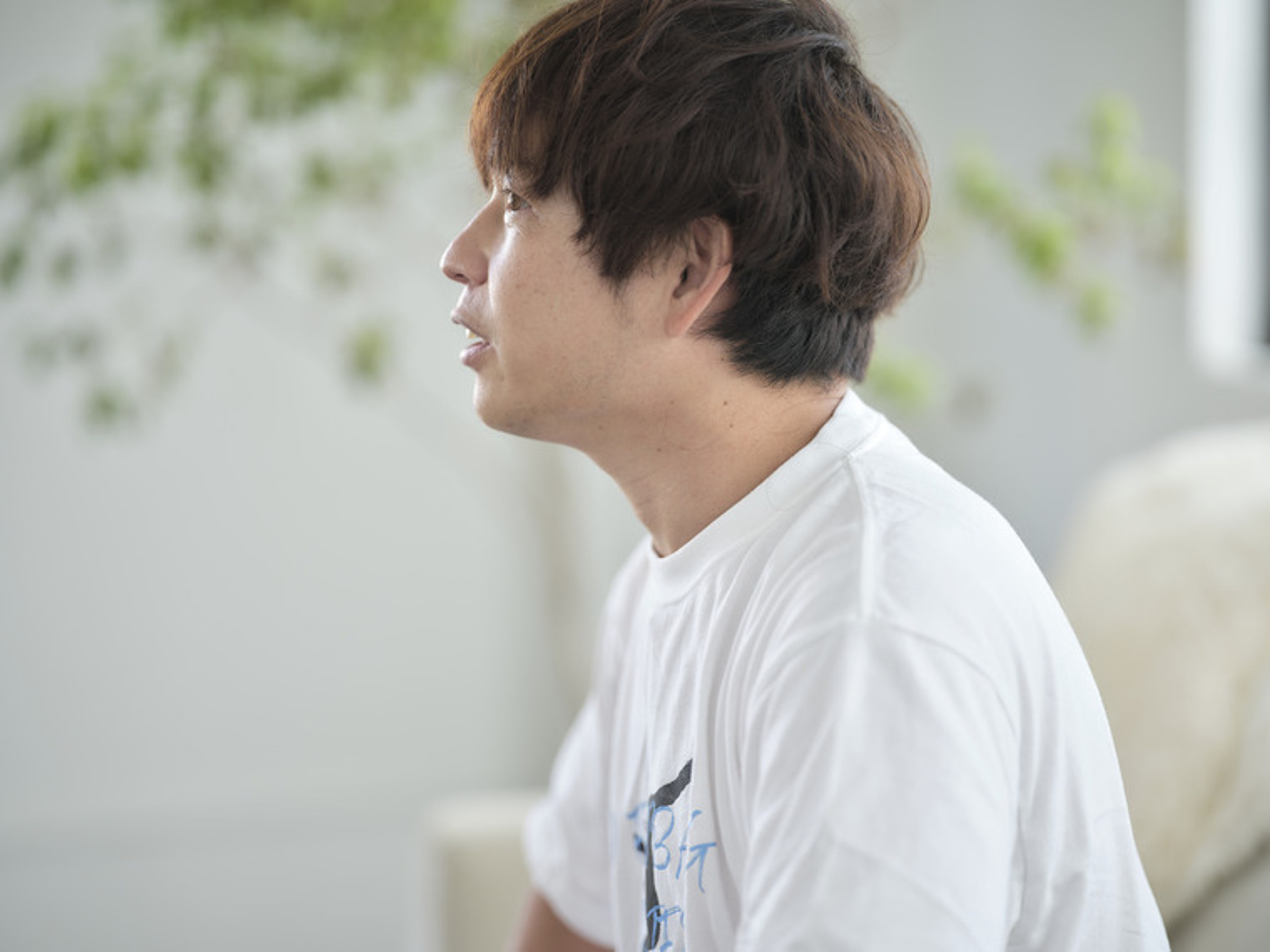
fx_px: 3192
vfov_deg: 17.0
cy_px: 476
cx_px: 635
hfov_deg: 22.5
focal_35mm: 87
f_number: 2
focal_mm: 110
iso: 500
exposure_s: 1/400
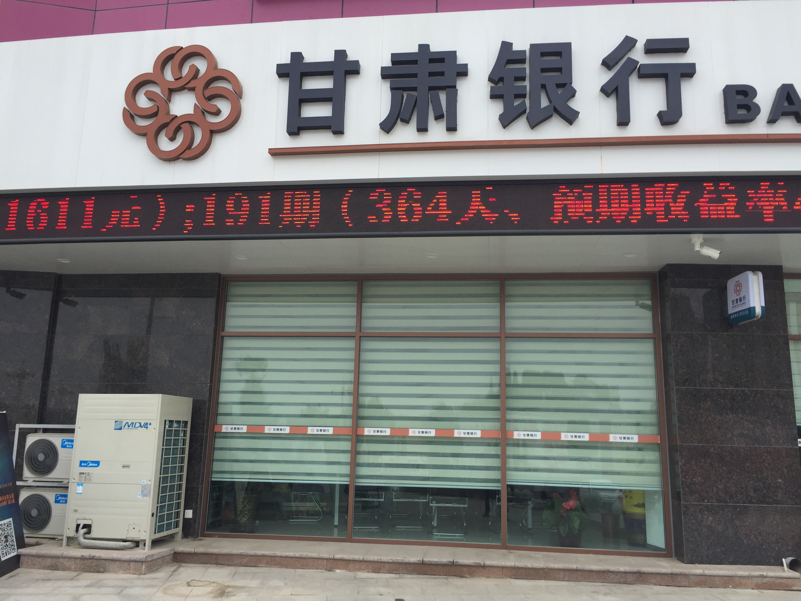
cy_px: 300
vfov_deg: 48.2
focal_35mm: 29
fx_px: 671
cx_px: 400
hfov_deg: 61.7
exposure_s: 1/1464
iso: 32
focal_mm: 4.15
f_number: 2.2
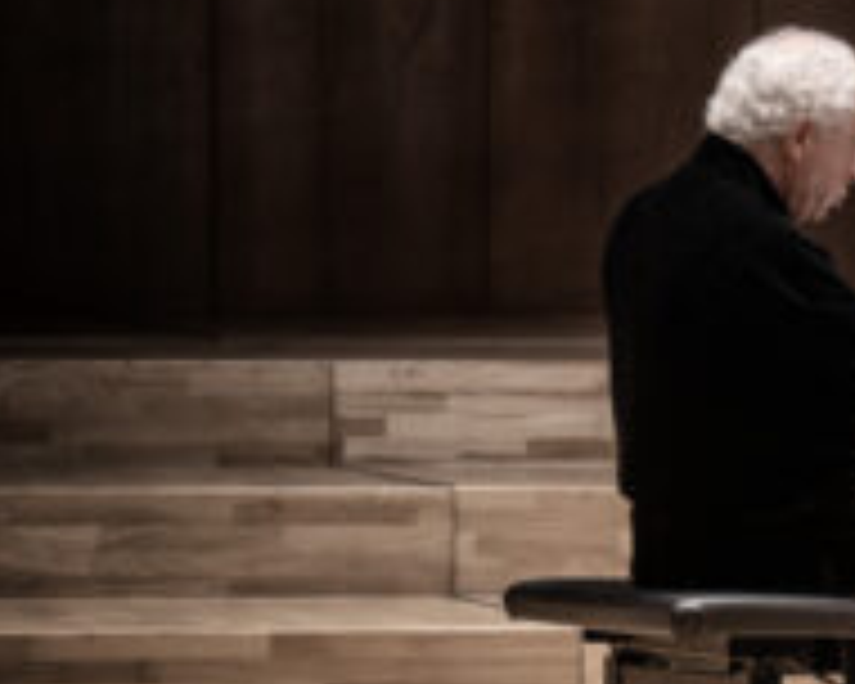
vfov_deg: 3.0
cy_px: 362
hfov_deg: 3.8
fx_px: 12931
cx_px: 1575
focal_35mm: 511
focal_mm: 143
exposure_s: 1/250
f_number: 4.5
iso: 1600
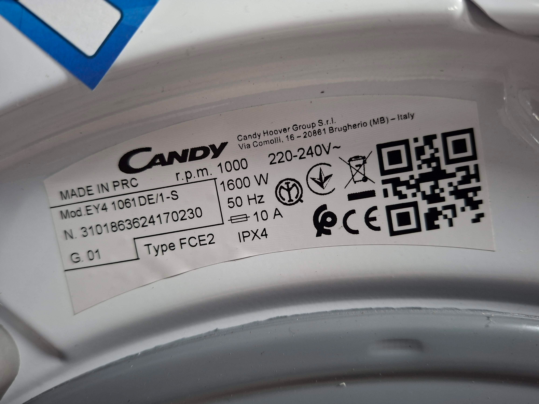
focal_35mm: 23
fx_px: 358
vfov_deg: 58.9
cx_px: 270
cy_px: 202
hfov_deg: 73.9
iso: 400
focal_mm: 5.54
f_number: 1.8
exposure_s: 1/25
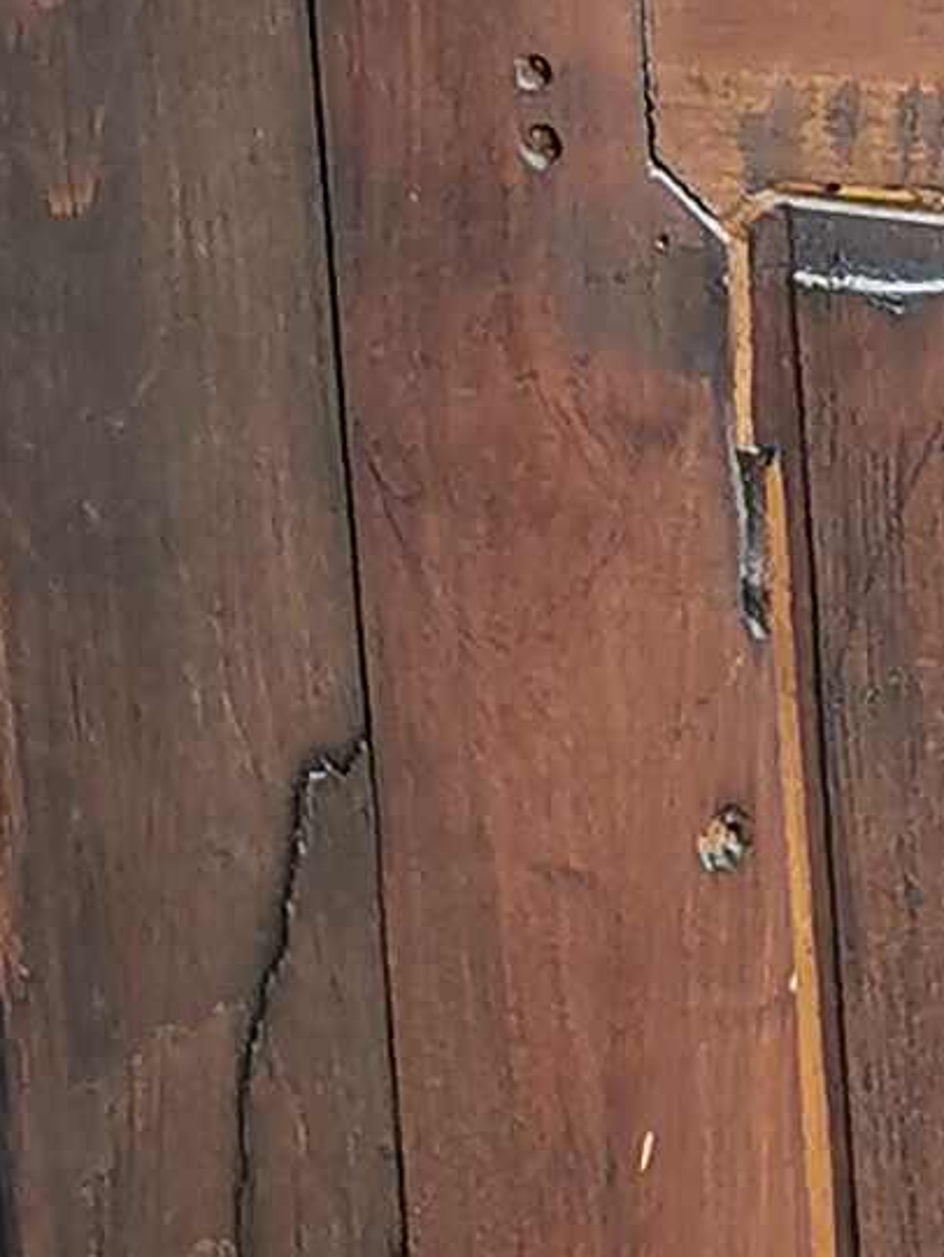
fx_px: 7596
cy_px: -1006
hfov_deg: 6.9
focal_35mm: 209
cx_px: 1946
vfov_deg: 9.1
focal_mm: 5.58
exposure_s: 1/50
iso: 125
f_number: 1.8
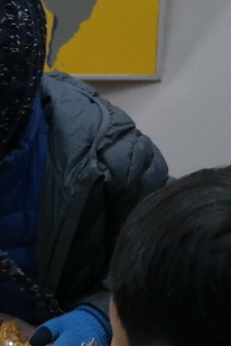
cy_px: 230
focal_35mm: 168
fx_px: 1617
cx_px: -194
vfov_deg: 12.2
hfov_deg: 7.9
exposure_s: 1/40
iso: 400
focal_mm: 20
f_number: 3.5
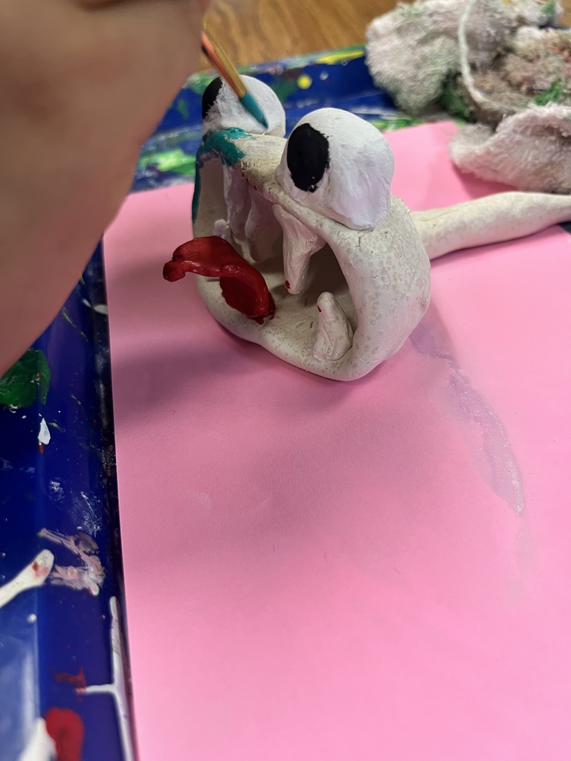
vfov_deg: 67.3
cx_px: 286
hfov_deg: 53.1
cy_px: 380
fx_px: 572
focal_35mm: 26
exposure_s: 1/63
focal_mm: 5.1
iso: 100
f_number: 1.6
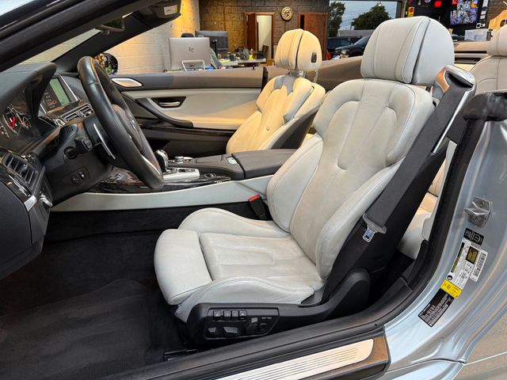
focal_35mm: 24
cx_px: 254
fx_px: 352
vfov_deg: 56.8
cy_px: 190
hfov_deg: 71.6
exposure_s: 1/60
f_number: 1.78
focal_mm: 6.76
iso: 200
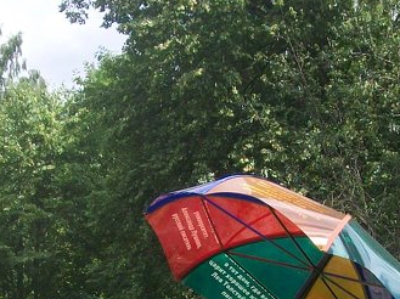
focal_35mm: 117
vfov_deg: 12.4
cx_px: 235
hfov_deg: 16.8
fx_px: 1350
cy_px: 346
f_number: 2.7
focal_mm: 6
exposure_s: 1/500
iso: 64
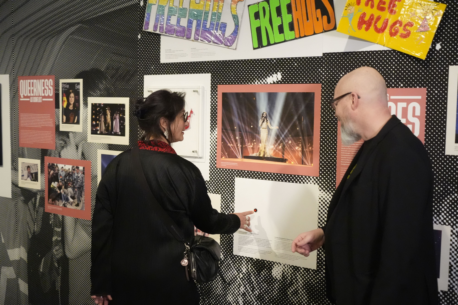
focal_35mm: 42
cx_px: 229
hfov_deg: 46.4
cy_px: 152
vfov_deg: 31.9
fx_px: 534
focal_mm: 42
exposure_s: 1/160
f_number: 3.2
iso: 12800
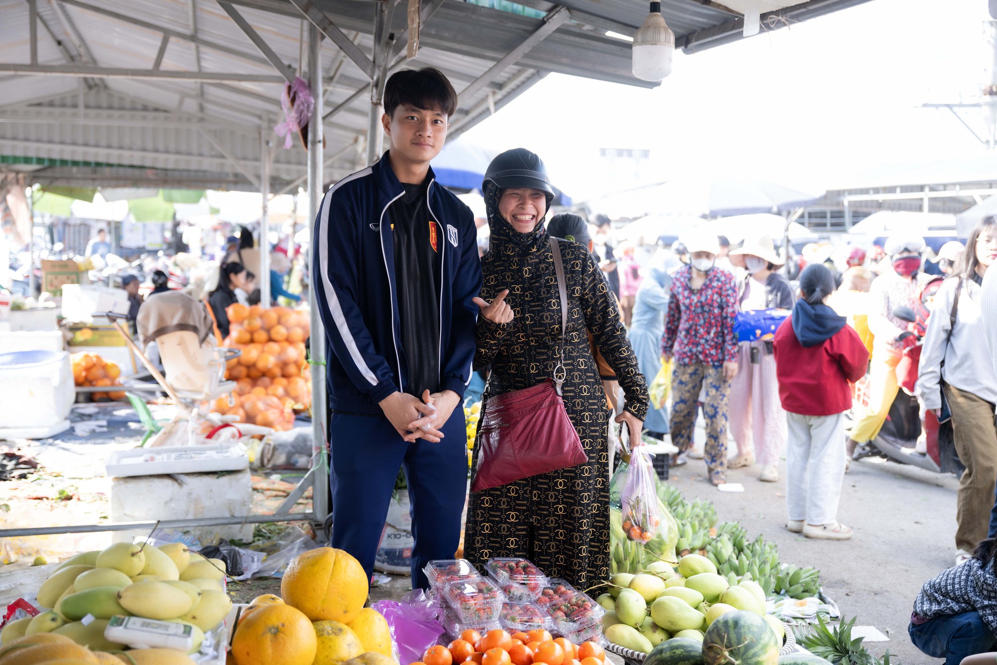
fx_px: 1080
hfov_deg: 49.5
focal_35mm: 39
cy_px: 332
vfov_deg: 34.2
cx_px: 498
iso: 250
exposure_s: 1/250
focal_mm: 39
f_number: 2.8
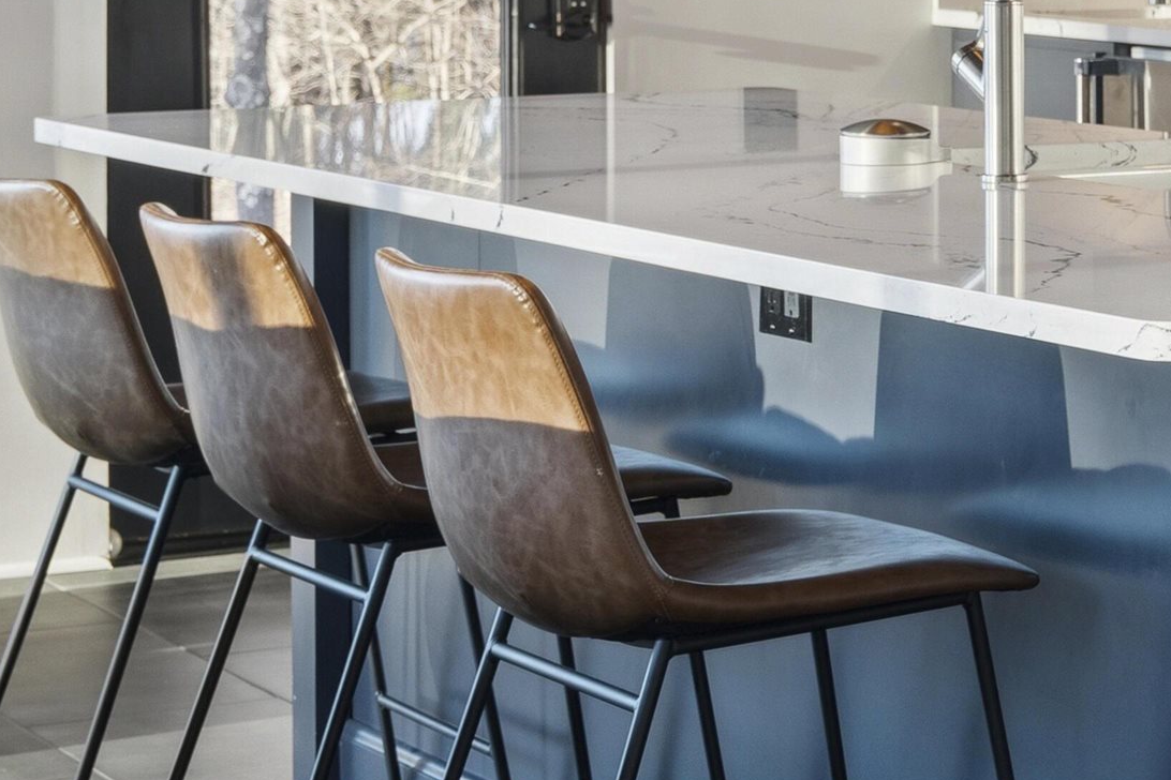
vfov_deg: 10.0
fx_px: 4391
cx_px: 1453
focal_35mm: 135
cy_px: -115
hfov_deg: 14.6
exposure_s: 1/15
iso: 320
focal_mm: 32
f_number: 7.1
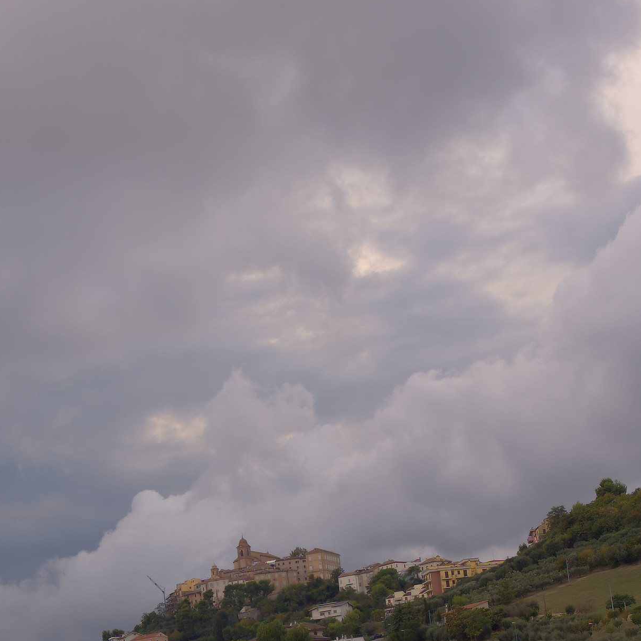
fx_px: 1760
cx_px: 251
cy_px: 544
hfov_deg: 20.6
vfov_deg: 20.3
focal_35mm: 84
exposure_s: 1/100
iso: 100
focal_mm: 50
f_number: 11
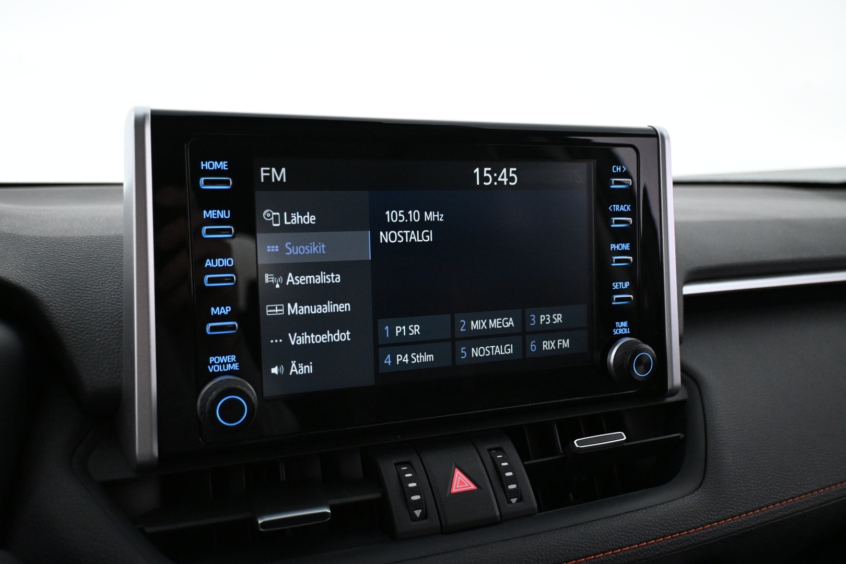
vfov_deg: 41.7
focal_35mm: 32
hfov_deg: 59.5
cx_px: 423
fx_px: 740
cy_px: 282
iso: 4000
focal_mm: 21
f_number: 4
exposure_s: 1/100
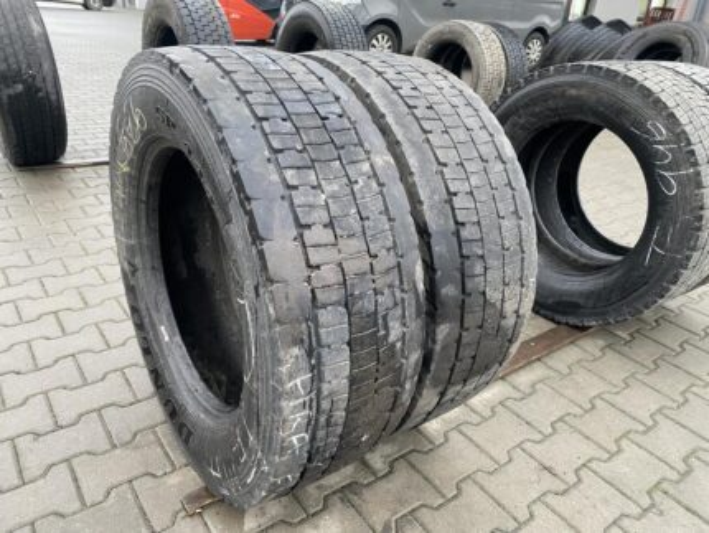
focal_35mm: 26
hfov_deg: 67.3
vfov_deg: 53.1
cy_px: 266
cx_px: 354
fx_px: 533
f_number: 1.8
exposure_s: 1/50
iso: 200
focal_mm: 4.25
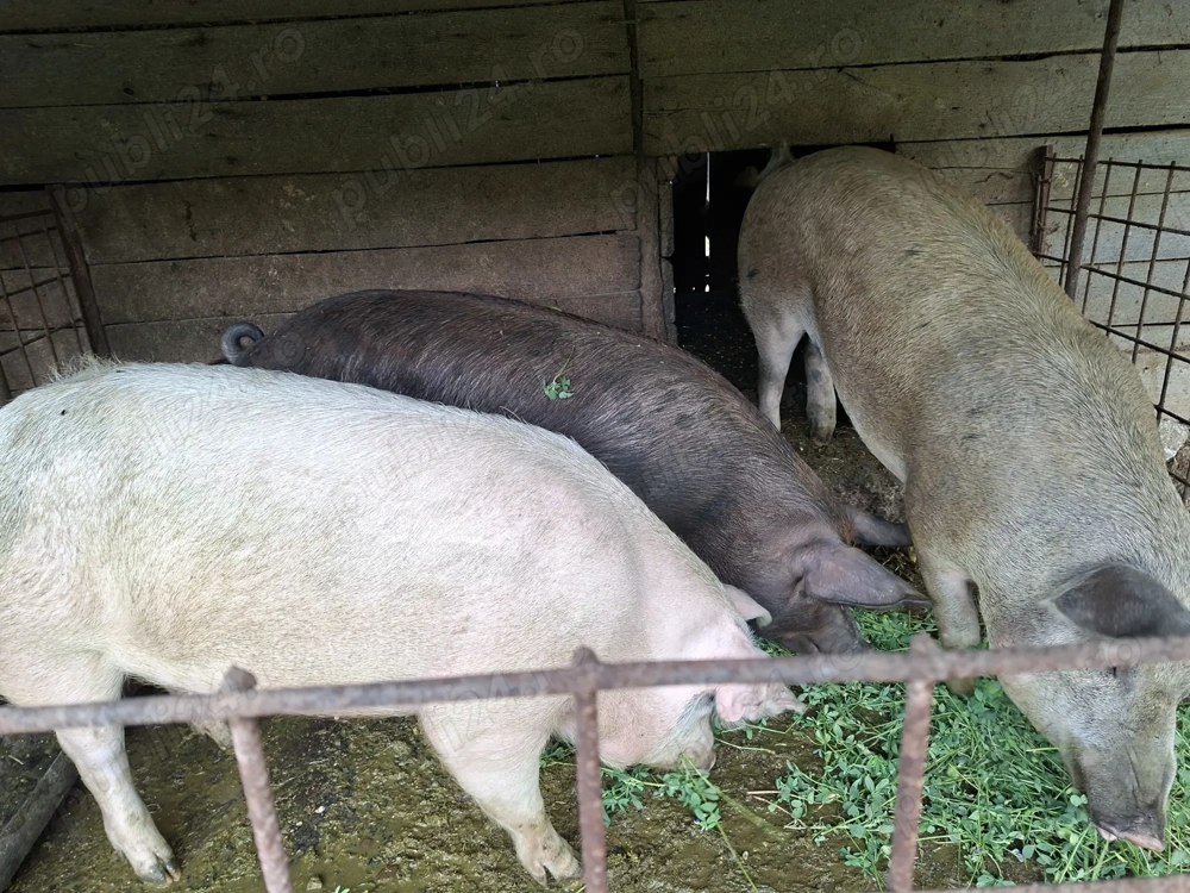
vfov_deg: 58.9
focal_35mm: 23
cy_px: 446
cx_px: 595
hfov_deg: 73.9
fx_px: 791
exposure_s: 1/100
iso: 80
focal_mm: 5.54
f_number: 1.8
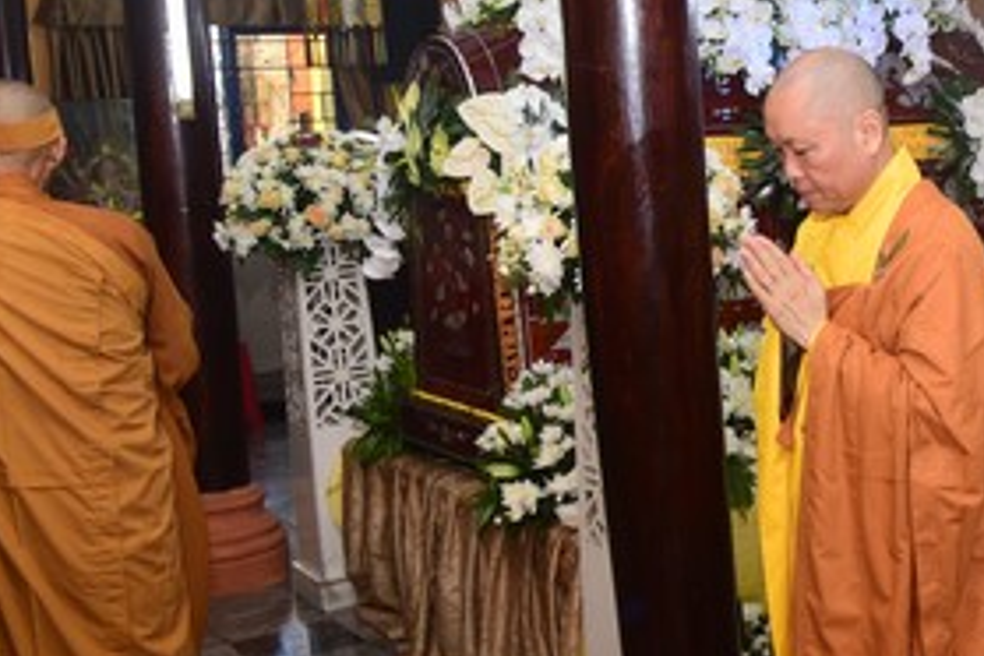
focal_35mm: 56
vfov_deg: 24.2
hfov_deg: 31.0
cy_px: 275
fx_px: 1531
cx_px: 1129
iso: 500
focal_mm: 24
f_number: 5.6
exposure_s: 1/60
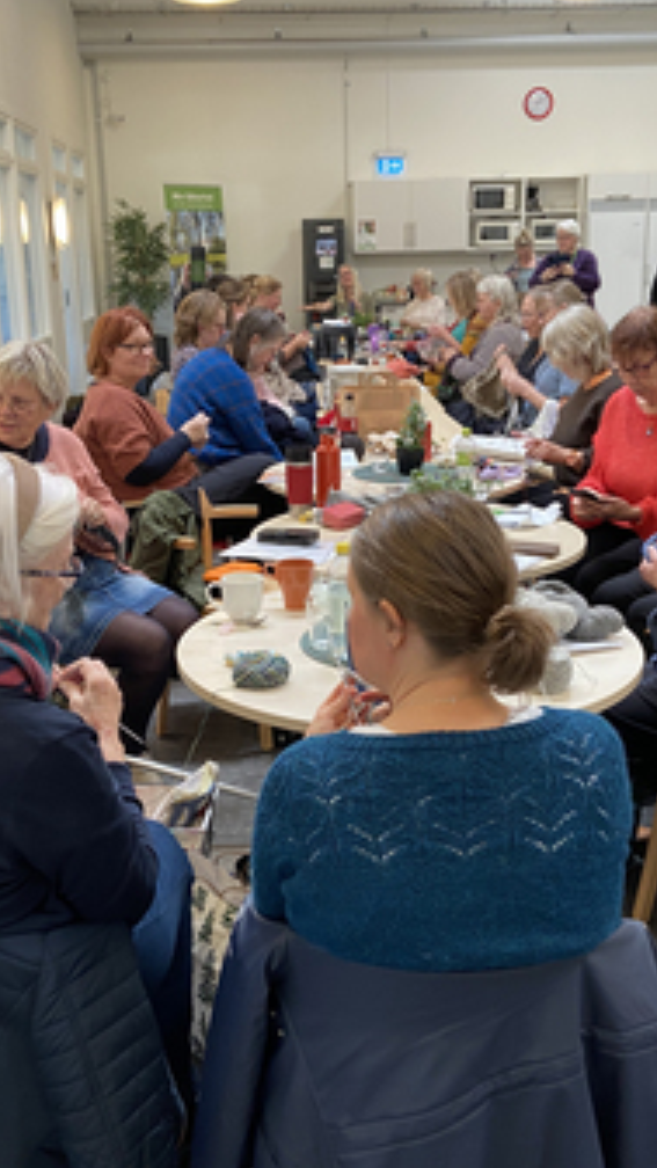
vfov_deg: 52.8
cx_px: 334
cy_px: 584
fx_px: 1177
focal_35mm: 38
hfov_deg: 31.2
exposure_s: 1/50
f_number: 1.8
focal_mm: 4.25
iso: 100
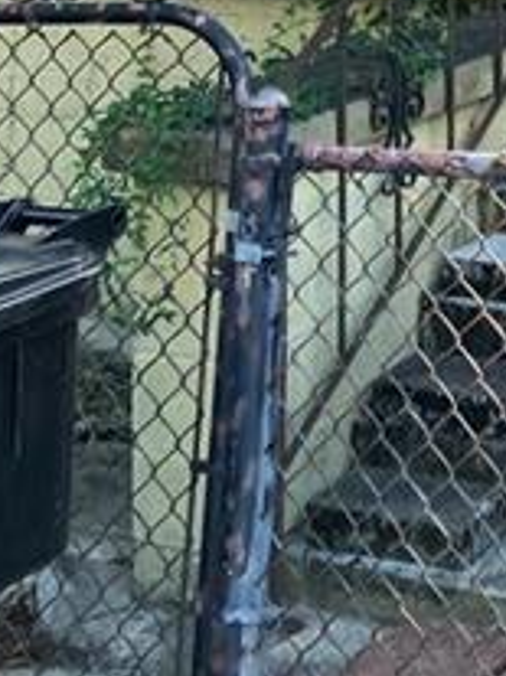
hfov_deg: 13.1
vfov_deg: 16.7
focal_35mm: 104
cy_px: -418
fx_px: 2029
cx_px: 839
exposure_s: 1/133
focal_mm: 3.99
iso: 32
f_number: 1.8
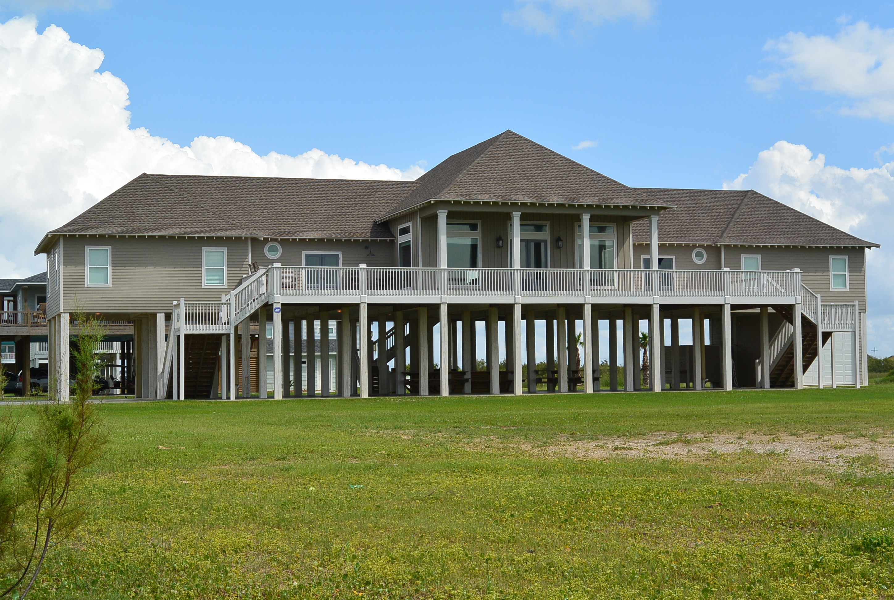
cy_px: 300
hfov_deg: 32.8
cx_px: 447
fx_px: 1518
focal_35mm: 61
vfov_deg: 22.4
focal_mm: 22.6
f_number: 5.3
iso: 100
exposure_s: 1/800
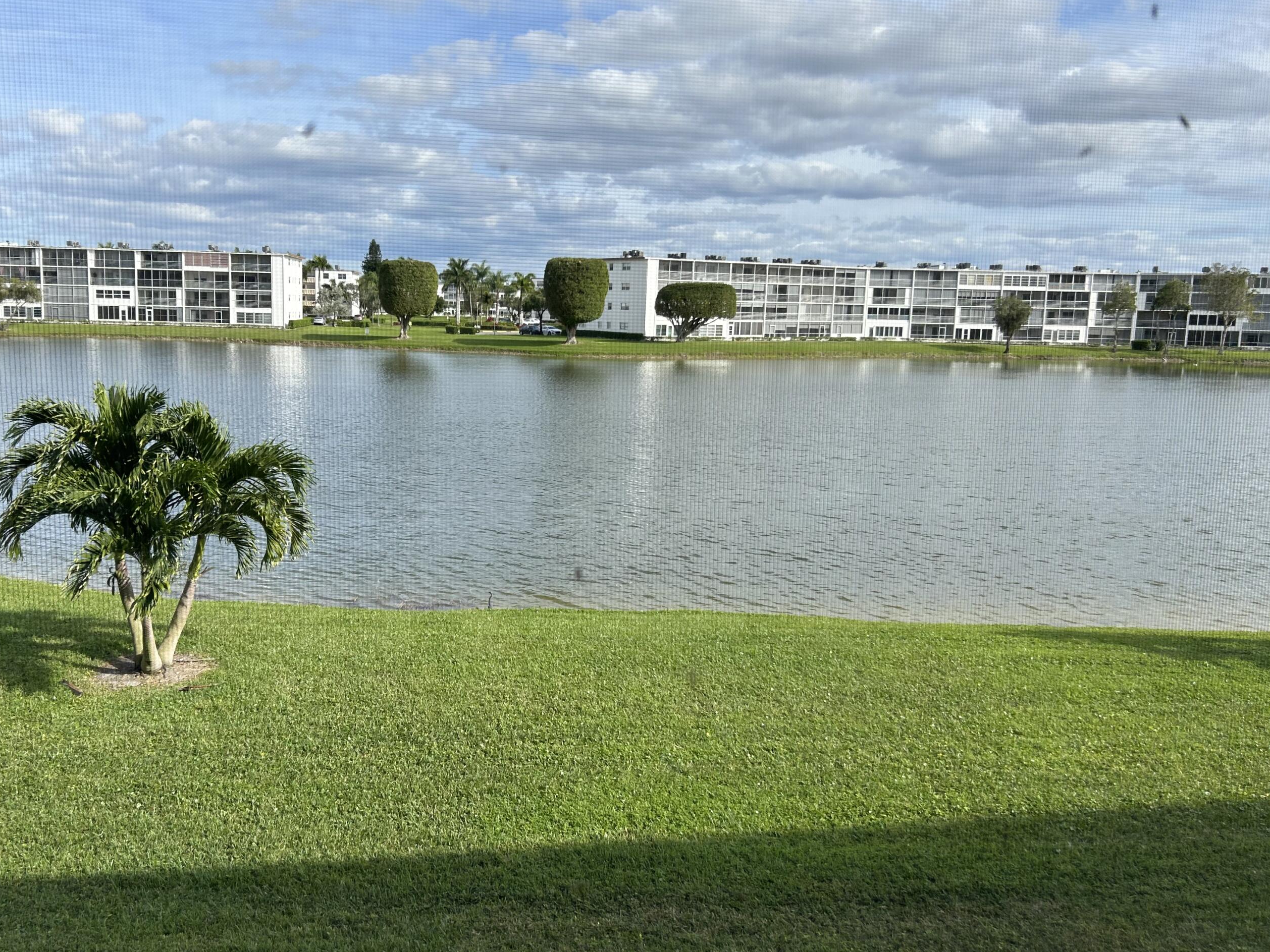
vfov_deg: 45.4
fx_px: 1137
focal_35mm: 31
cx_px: 523
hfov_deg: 58.0
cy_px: 452
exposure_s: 1/2915
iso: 50
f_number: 1.5
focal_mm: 5.7
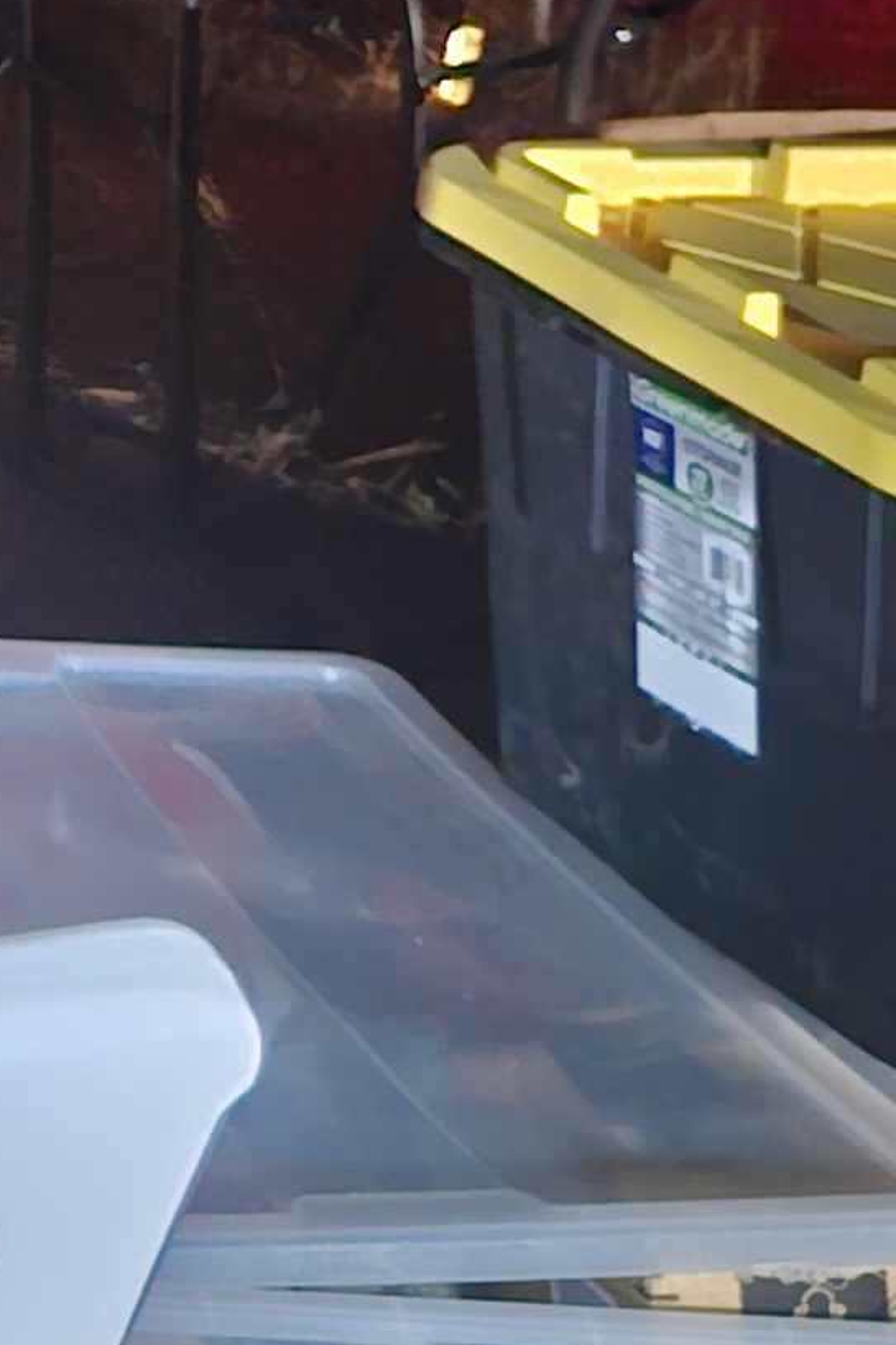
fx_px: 4370
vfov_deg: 15.7
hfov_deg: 9.9
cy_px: -853
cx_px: -1425
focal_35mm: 117
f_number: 1.8
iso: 1250
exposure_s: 1/15
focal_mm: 5.4
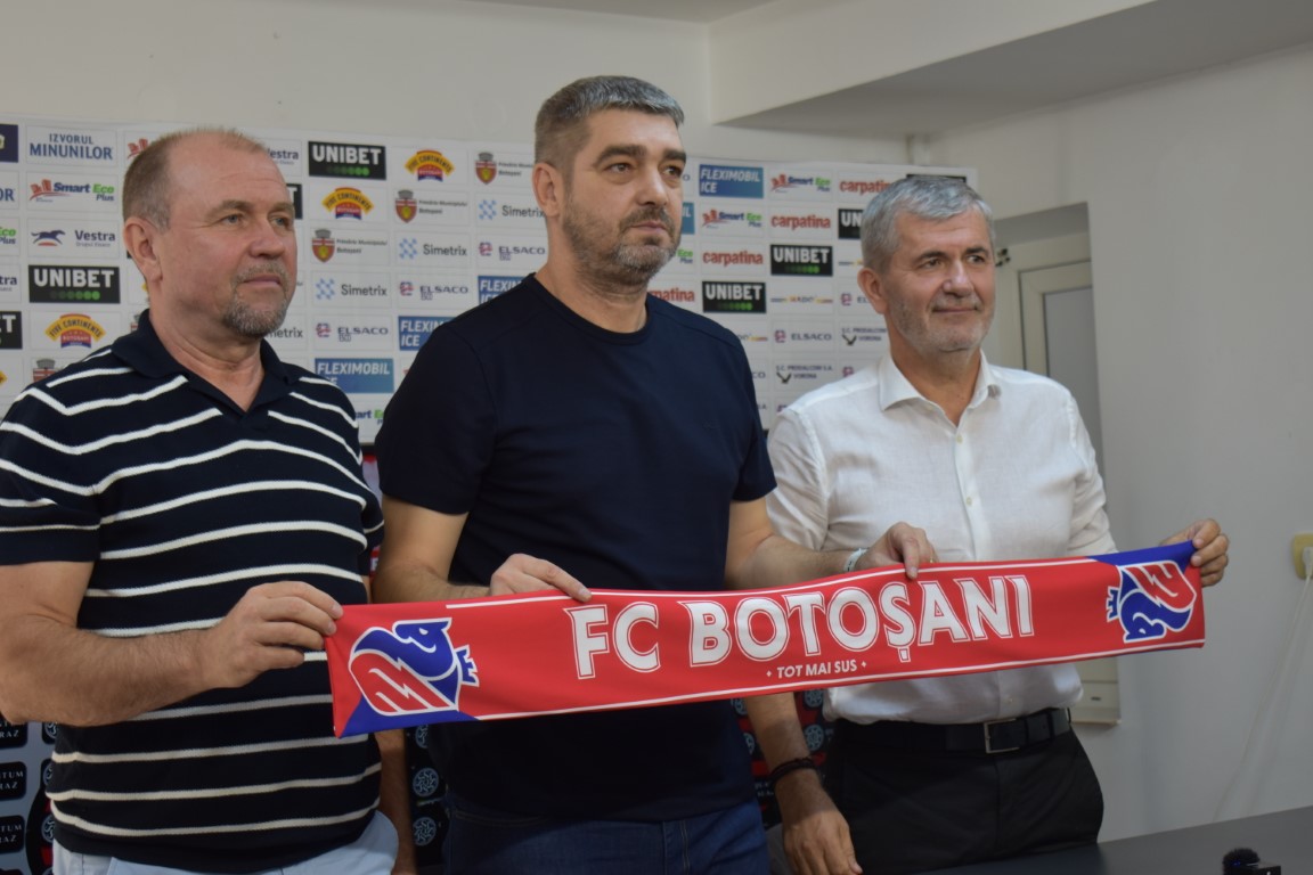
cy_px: 438
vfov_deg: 20.2
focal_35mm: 68
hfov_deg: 29.9
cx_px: 656
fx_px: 2462
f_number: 5
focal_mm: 45
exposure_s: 1/80
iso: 400
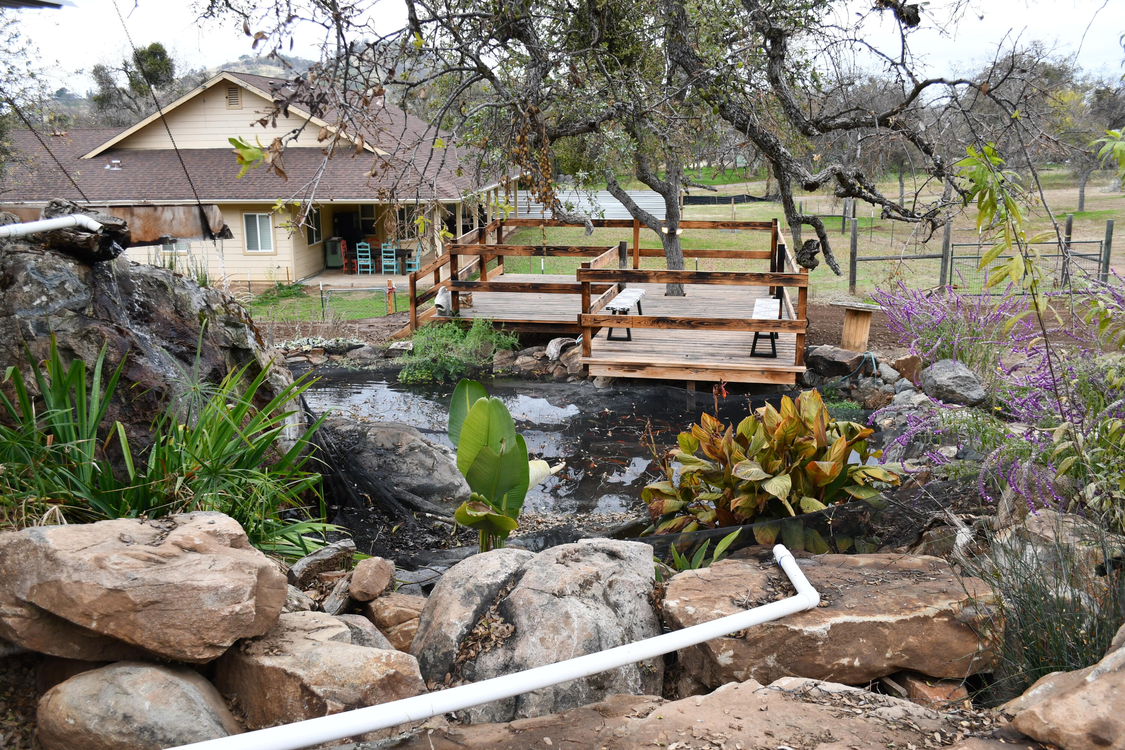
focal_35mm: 33
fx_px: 1031
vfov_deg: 40.0
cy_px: 375
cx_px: 562
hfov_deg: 57.2
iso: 320
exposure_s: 1/250
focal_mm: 22
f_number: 5.6
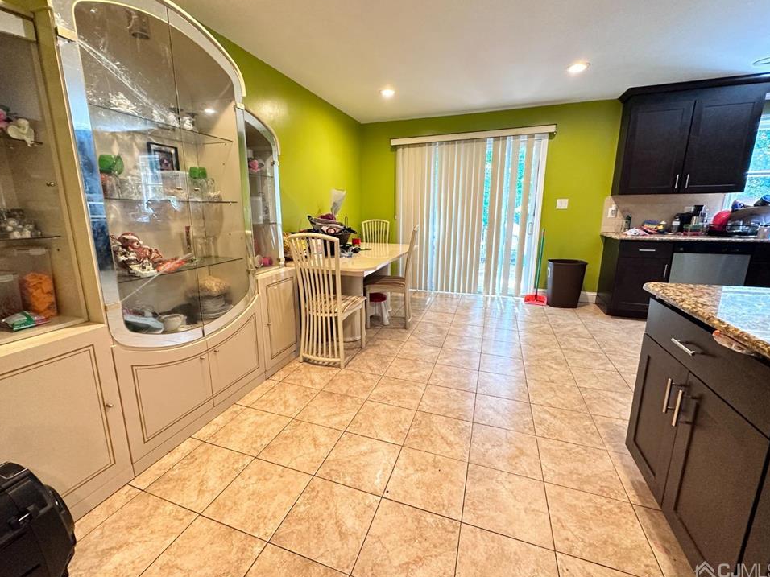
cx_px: 374
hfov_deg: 98.1
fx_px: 334
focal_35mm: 15
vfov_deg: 81.7
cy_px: 283
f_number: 2.2
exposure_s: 1/60
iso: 320
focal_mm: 2.22
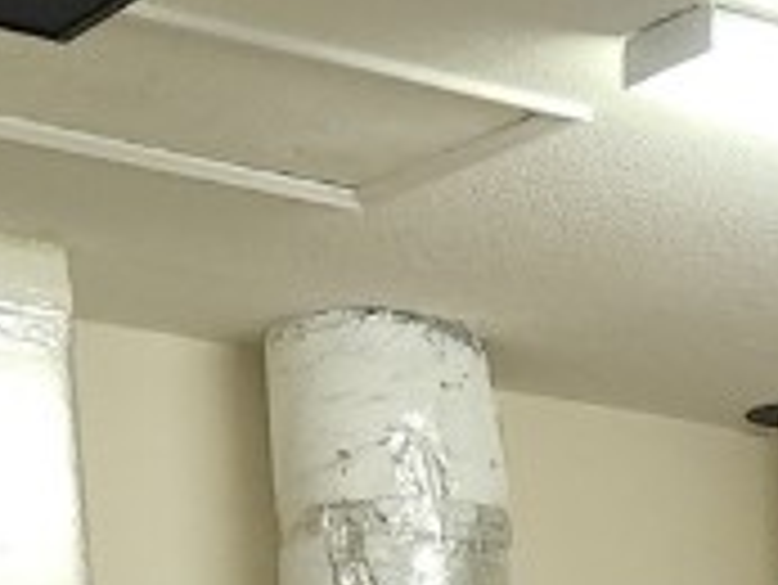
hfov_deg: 14.2
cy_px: 1575
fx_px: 3059
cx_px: 827
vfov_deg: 9.3
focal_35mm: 136
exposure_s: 1/30
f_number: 1.8
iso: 100
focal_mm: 5.4
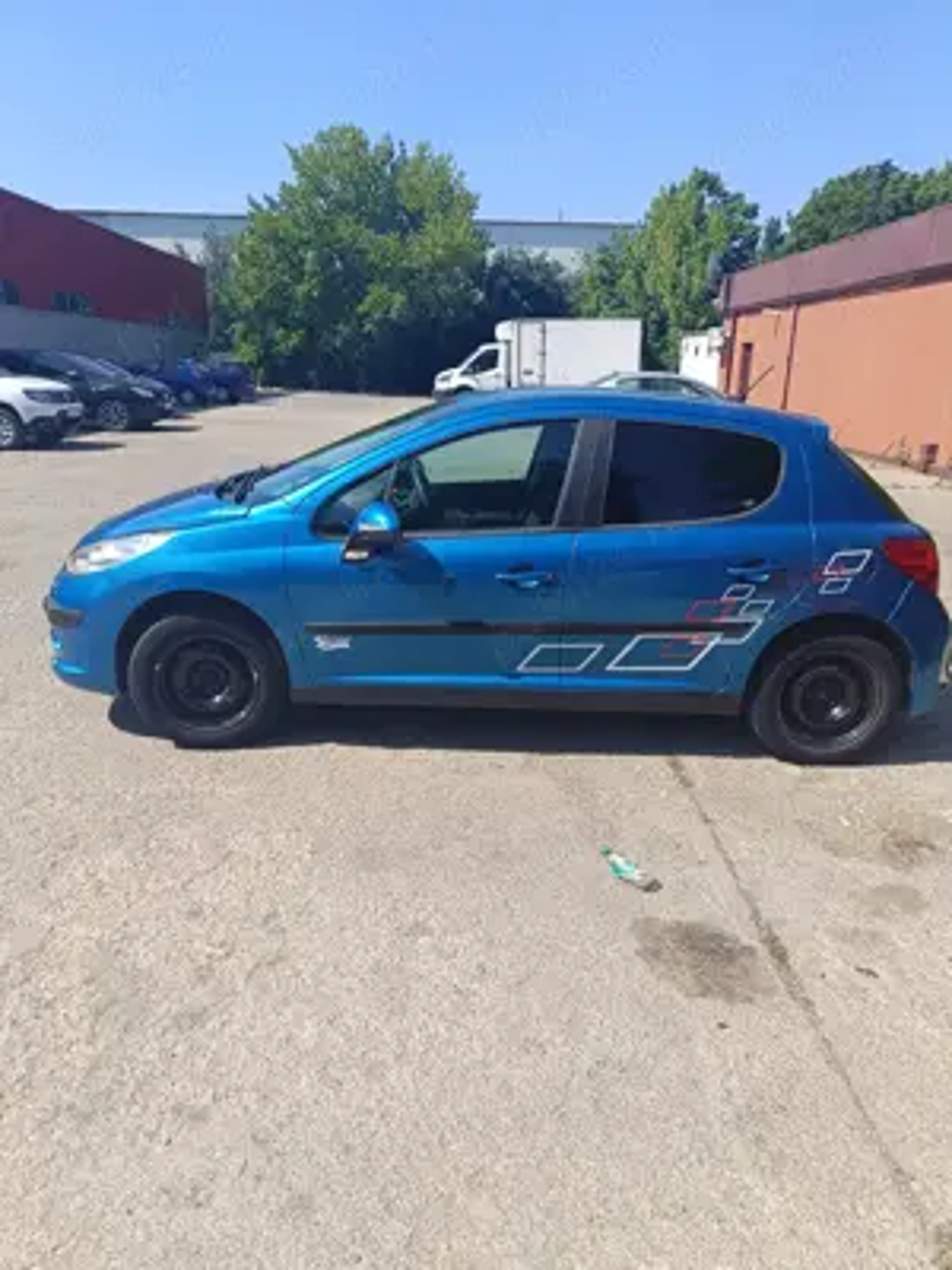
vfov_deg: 71.6
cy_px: 635
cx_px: 476
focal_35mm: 24
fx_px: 880
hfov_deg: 56.8
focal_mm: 5.59
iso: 50
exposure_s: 1/765
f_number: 1.88
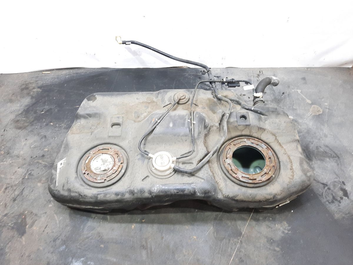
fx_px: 255
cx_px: 176
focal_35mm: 25
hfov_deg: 69.4
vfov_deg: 54.9
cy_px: 132
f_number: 2
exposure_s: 1/33
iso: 320
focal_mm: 4.6
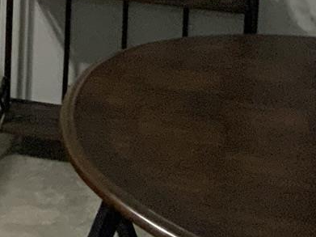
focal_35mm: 152
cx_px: -376
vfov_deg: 9.2
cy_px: -215
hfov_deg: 11.3
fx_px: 1387
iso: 160
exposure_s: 1/60
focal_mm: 3
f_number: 1.8
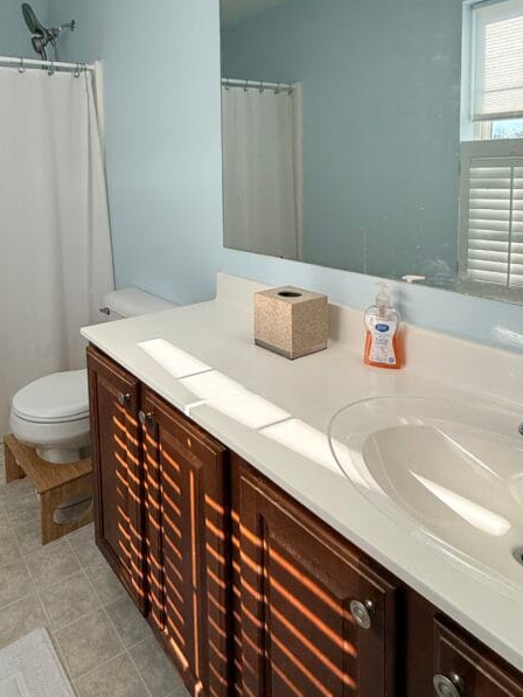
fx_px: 483
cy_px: 209
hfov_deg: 55.0
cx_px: 154
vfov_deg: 68.7
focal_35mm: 24
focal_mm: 2.22
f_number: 2.2
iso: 64
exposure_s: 1/518
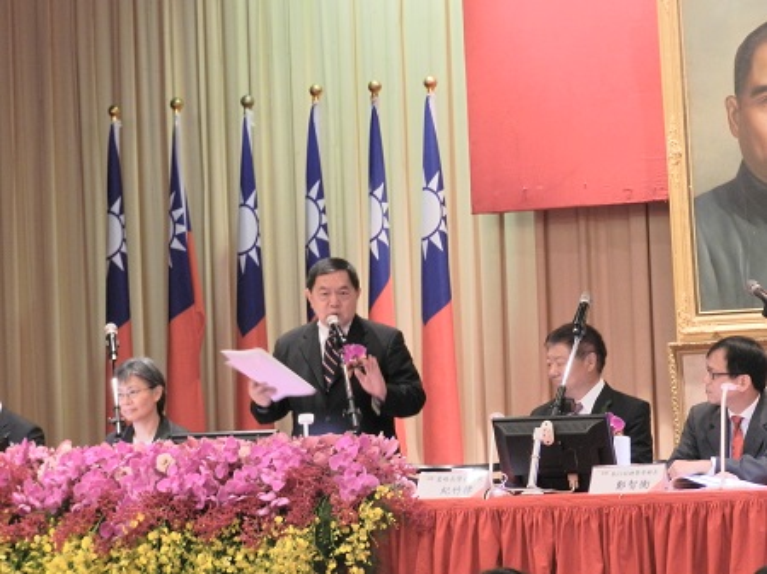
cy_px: 287
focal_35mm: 160
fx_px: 3543
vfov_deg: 9.3
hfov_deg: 12.4
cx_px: 384
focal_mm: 28.4
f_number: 5.3
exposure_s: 1/20
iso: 400
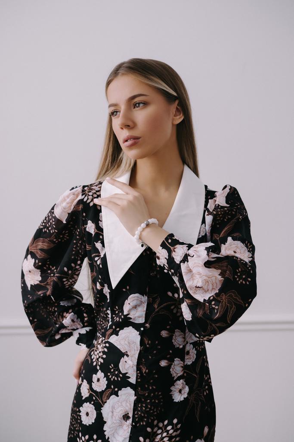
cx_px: 147
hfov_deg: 25.5
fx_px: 649
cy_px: 221
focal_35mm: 53
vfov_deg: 37.5
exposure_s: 1/125
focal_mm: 35
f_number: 3.2
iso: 160
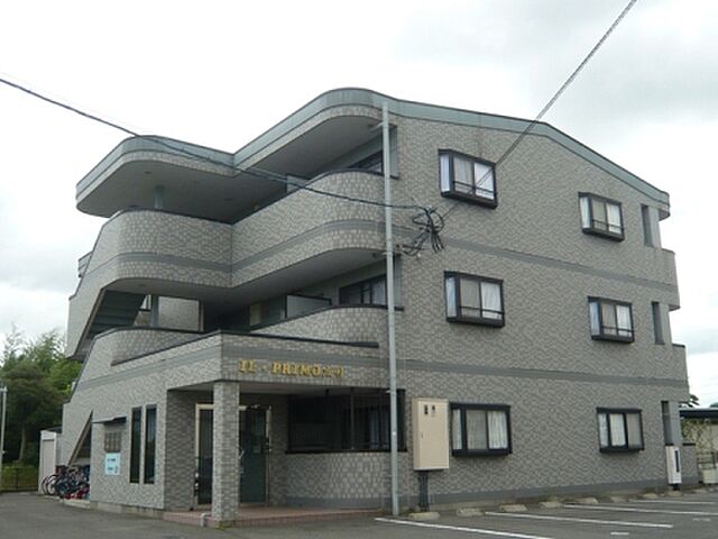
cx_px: 359
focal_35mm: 36
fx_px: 747
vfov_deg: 39.7
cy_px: 270
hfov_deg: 51.4
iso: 100
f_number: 2.9
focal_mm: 4.9
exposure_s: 1/640
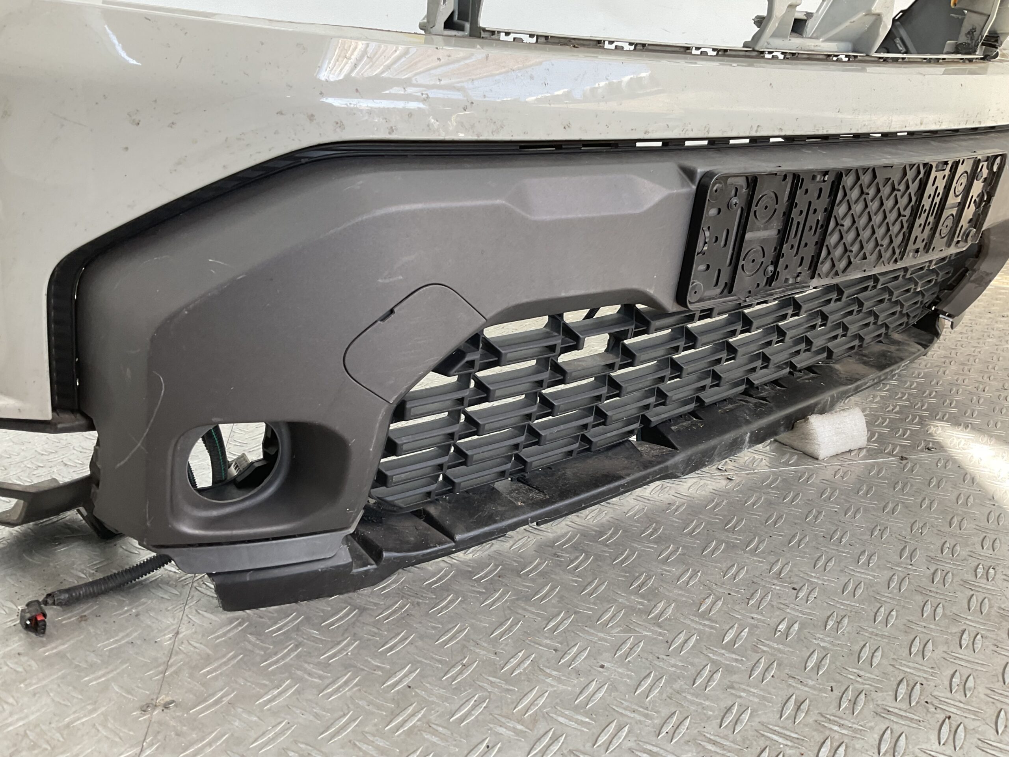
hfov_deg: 61.7
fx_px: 845
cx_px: 504
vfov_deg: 48.2
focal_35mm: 29
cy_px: 378
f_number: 1.8
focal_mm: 3
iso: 32
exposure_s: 1/120
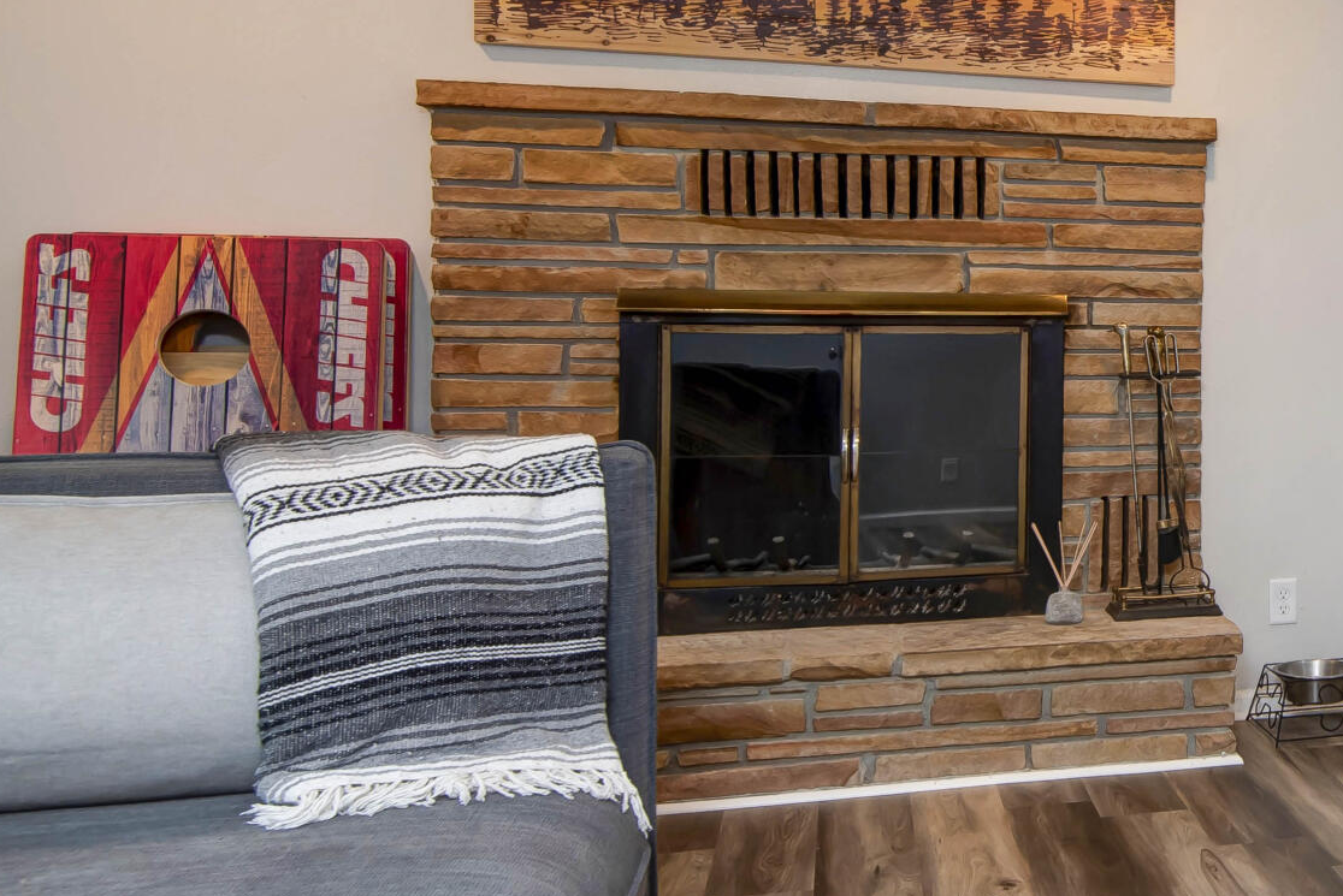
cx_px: 1490
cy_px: 345
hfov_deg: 37.6
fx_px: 1605
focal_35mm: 43
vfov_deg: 31.1
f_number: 6.3
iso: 320
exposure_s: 1/40
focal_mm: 16
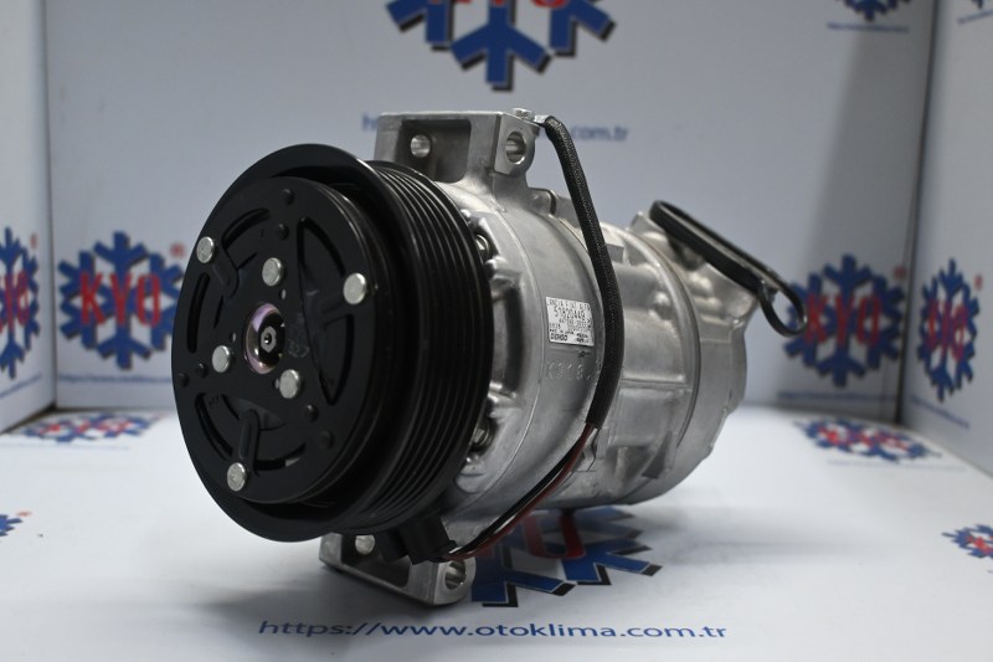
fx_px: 1034
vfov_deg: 35.5
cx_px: 496
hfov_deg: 51.3
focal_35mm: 38
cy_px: 331
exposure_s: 1/125
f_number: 4.2
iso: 1100
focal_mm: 25
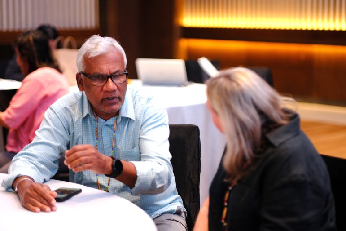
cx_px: 173
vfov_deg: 16.3
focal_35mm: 84
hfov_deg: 24.2
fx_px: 807
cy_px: 116
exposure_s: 1/320
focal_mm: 56
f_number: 1.2
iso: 1250
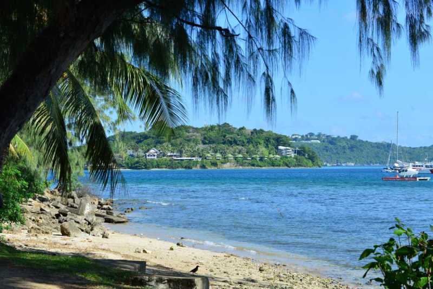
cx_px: 216
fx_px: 842
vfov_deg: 19.5
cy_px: 144
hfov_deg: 28.8
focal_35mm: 70
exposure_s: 1/400
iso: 250
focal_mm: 70
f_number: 10
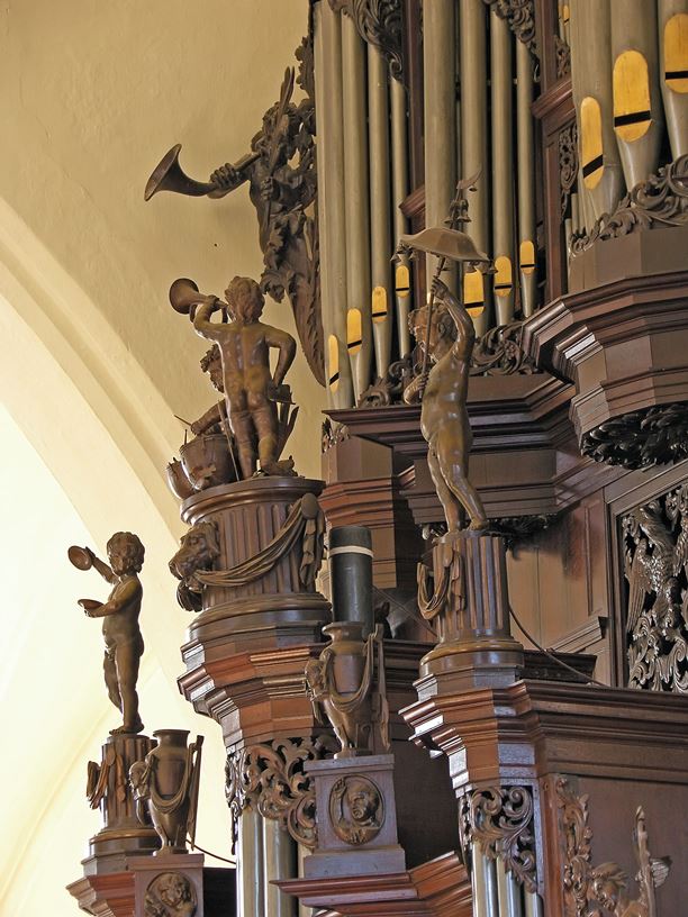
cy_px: 458
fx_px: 3578
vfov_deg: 14.6
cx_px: 344
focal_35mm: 135
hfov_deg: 11.0
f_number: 3.5
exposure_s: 1/13
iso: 100
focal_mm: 34.8
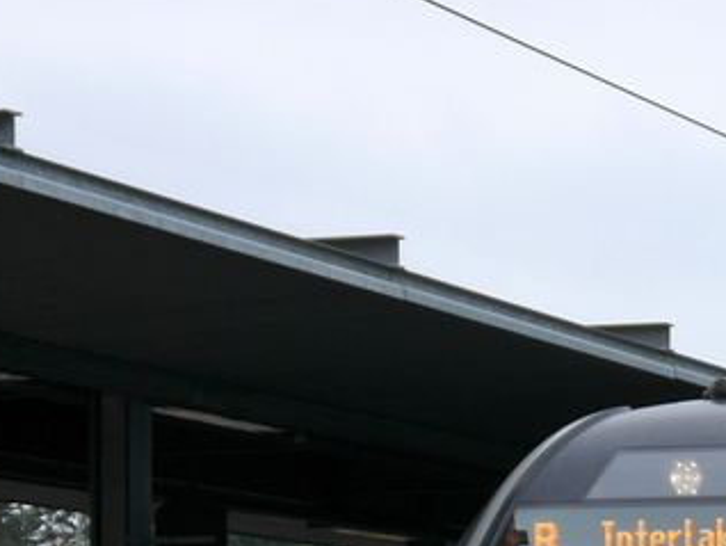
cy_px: 866
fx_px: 4429
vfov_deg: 6.9
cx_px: 934
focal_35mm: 211
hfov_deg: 9.2
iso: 160
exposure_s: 1/80
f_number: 4.8
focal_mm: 28
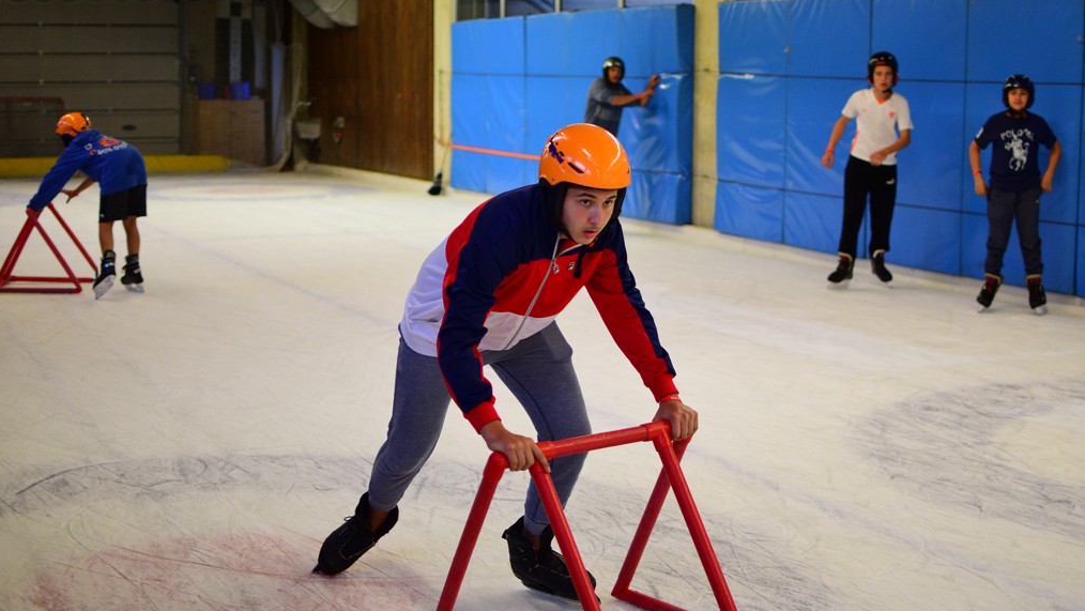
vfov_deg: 21.6
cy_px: 309
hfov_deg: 37.5
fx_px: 1598
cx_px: 542
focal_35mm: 56
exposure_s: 1/320
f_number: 1.8
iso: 1000
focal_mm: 35
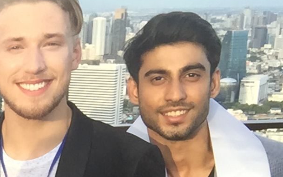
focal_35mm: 92
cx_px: -101
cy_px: 269
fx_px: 710
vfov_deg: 13.4
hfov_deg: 20.3
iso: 32
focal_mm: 2.65
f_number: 2.2
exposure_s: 1/329
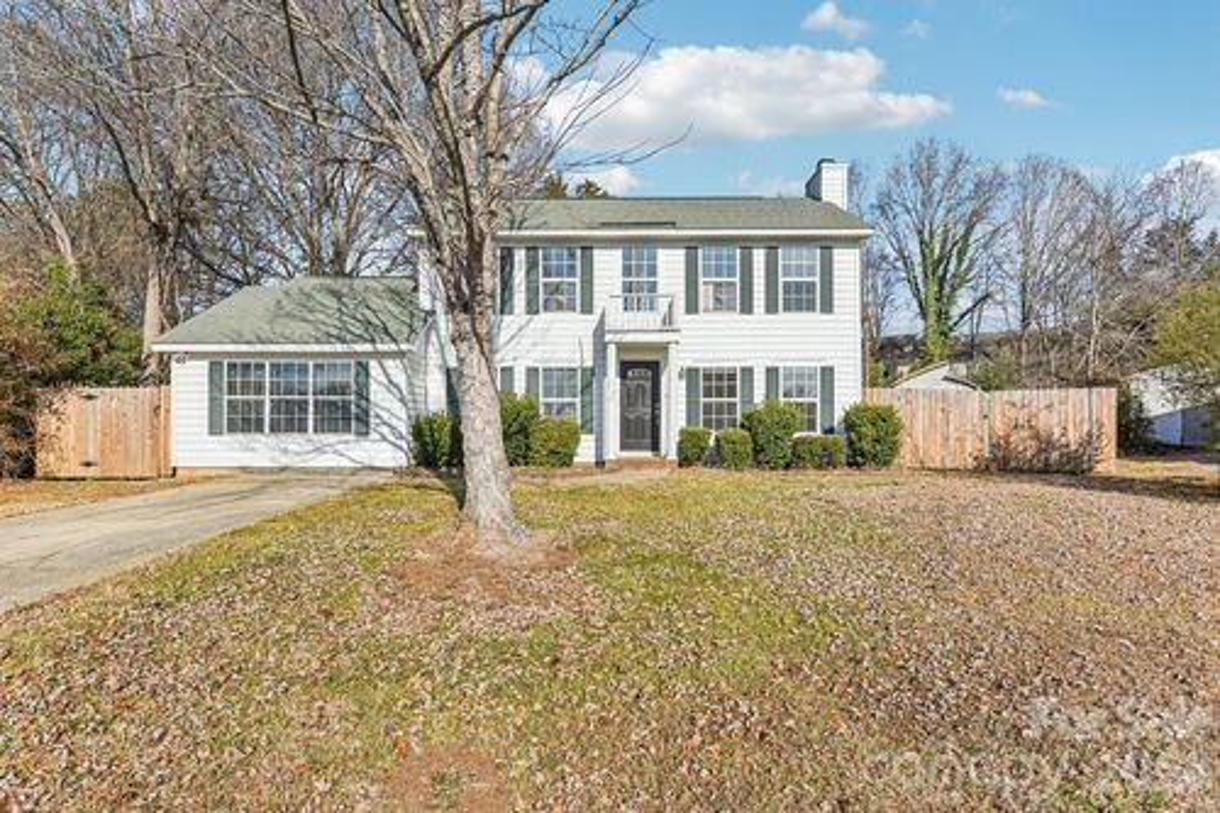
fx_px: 678
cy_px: 406
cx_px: 610
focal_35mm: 20
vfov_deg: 61.9
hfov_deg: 84.0
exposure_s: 1/1250
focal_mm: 20
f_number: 8
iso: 200
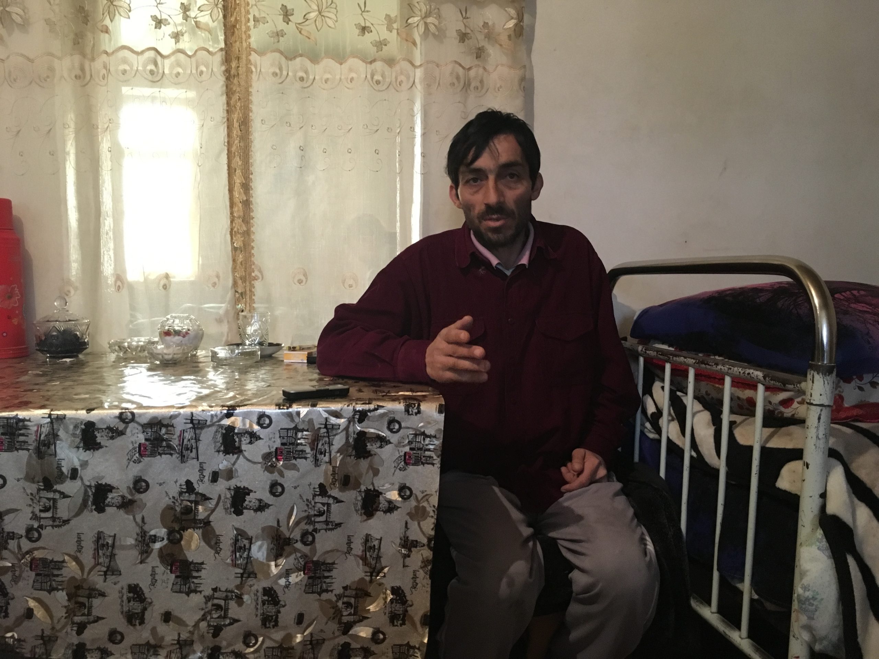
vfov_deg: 48.2
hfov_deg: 61.7
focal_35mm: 29
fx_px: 736
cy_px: 330
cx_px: 440
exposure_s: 1/17
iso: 200
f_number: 2.2
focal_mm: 4.15
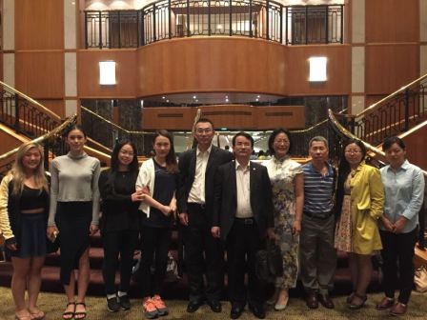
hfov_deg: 61.7
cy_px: 160
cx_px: 214
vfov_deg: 48.2
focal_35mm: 29
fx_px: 358
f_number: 2.2
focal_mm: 4.15
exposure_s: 1/15
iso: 500
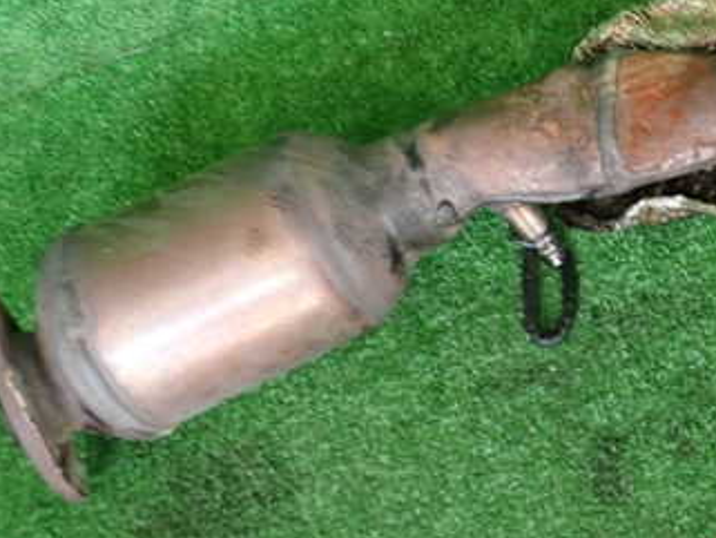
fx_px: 1159
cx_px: 553
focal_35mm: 56
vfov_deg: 25.5
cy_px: 85
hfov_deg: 33.5
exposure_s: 1/30
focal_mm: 5.4
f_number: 2.3
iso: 200
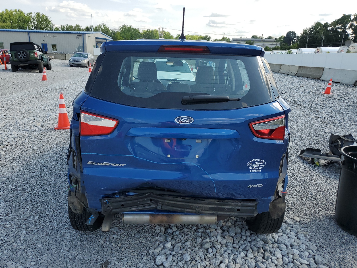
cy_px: 134
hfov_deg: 67.3
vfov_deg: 53.1
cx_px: 178
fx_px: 268
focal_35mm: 26
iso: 50
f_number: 1.5
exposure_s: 1/1667
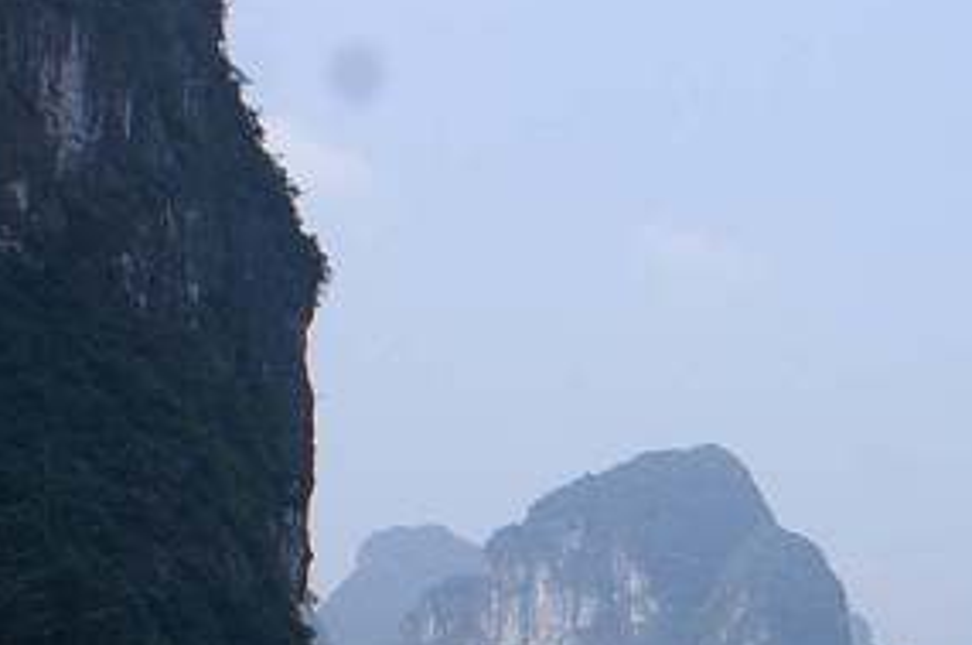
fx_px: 2507
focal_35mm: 93
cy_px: 655
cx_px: 1197
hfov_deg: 20.4
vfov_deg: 14.4
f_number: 10
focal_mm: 18
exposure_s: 1/250
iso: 100
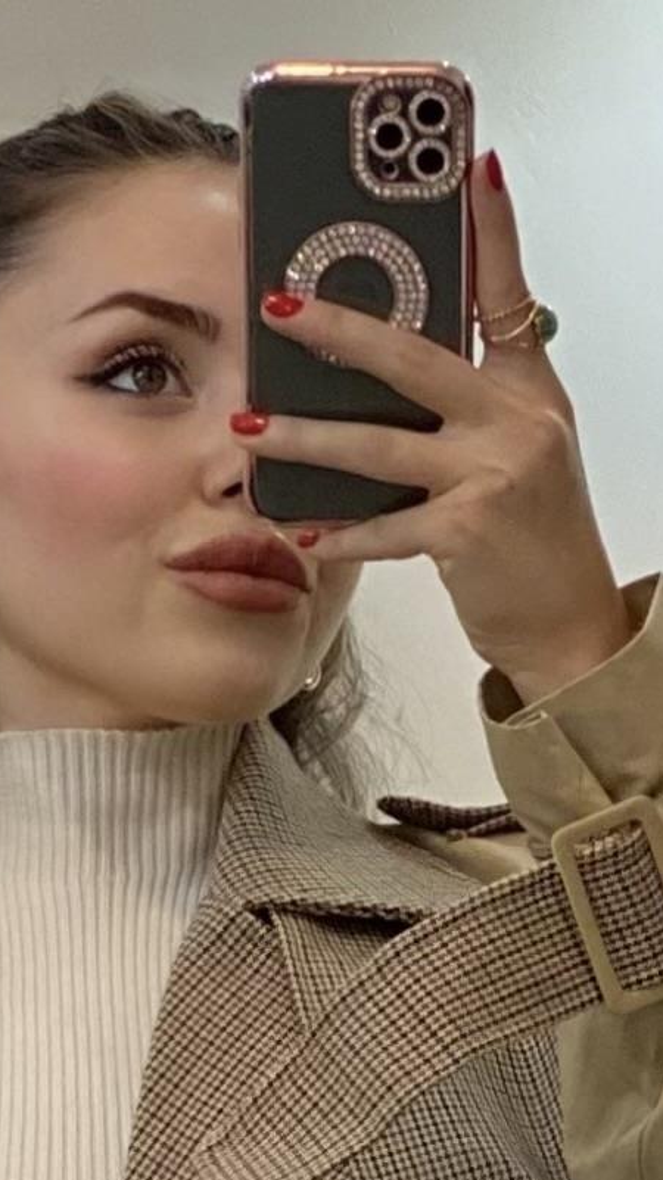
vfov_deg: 7.3
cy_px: 2571
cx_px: 83
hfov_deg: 4.3
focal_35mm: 281
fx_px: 8791
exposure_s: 1/100
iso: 100
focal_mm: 6
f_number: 2
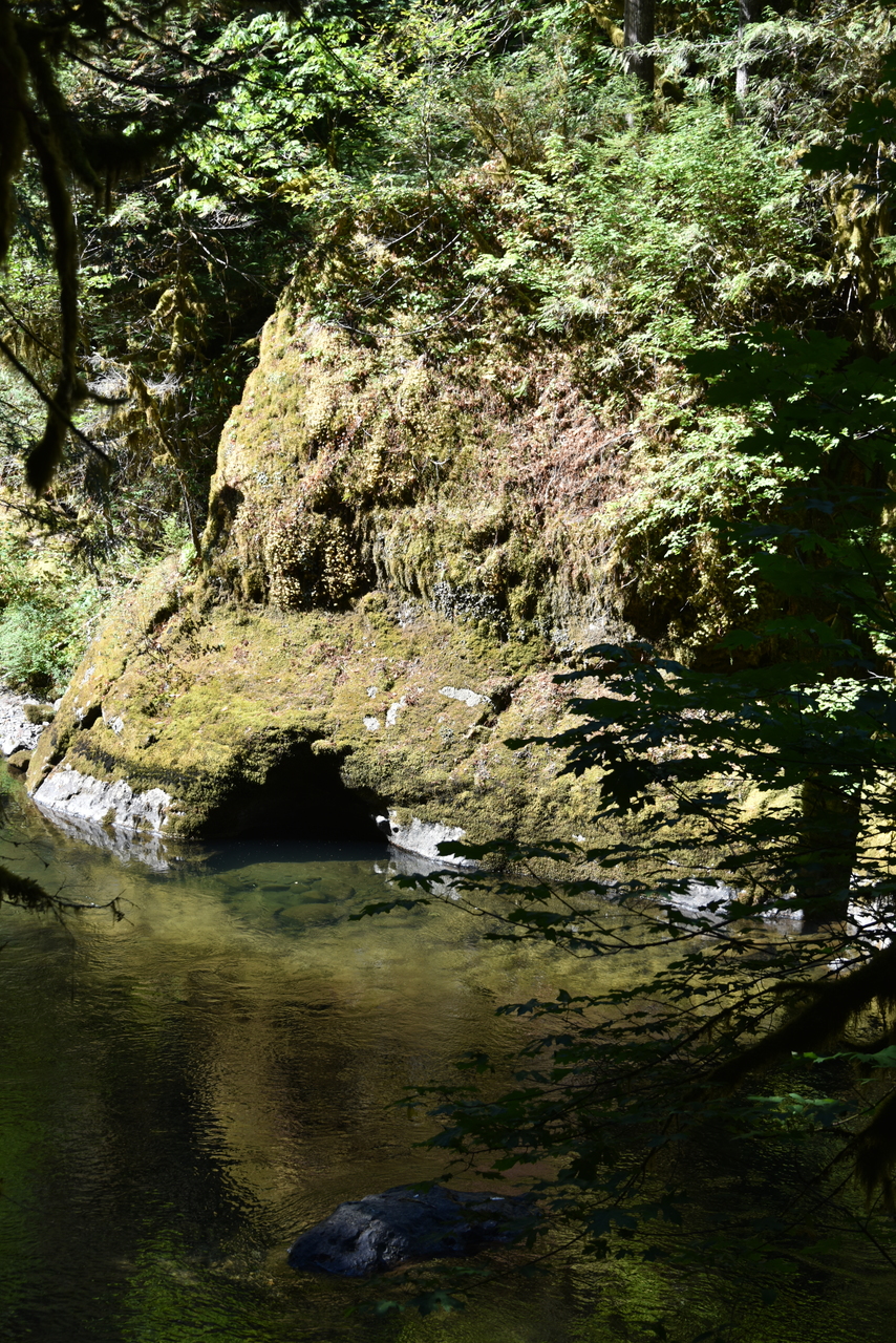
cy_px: 672
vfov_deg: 32.4
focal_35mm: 62
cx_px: 448
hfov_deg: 21.9
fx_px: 2313
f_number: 5.6
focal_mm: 62
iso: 100
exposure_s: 1/125
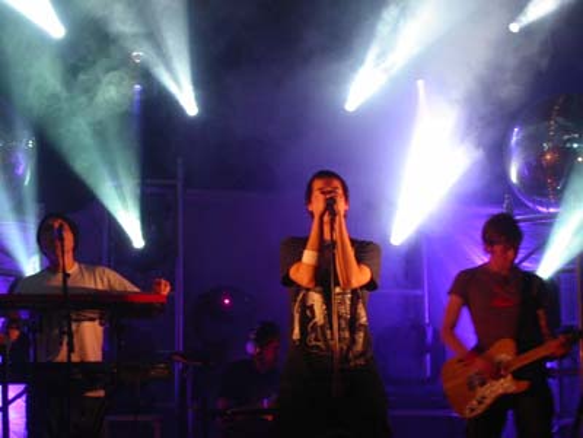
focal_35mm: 98
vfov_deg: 15.1
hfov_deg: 20.0
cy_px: 219
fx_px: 1651
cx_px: 292
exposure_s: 1/10
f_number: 4.5
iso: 200
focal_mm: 20.3
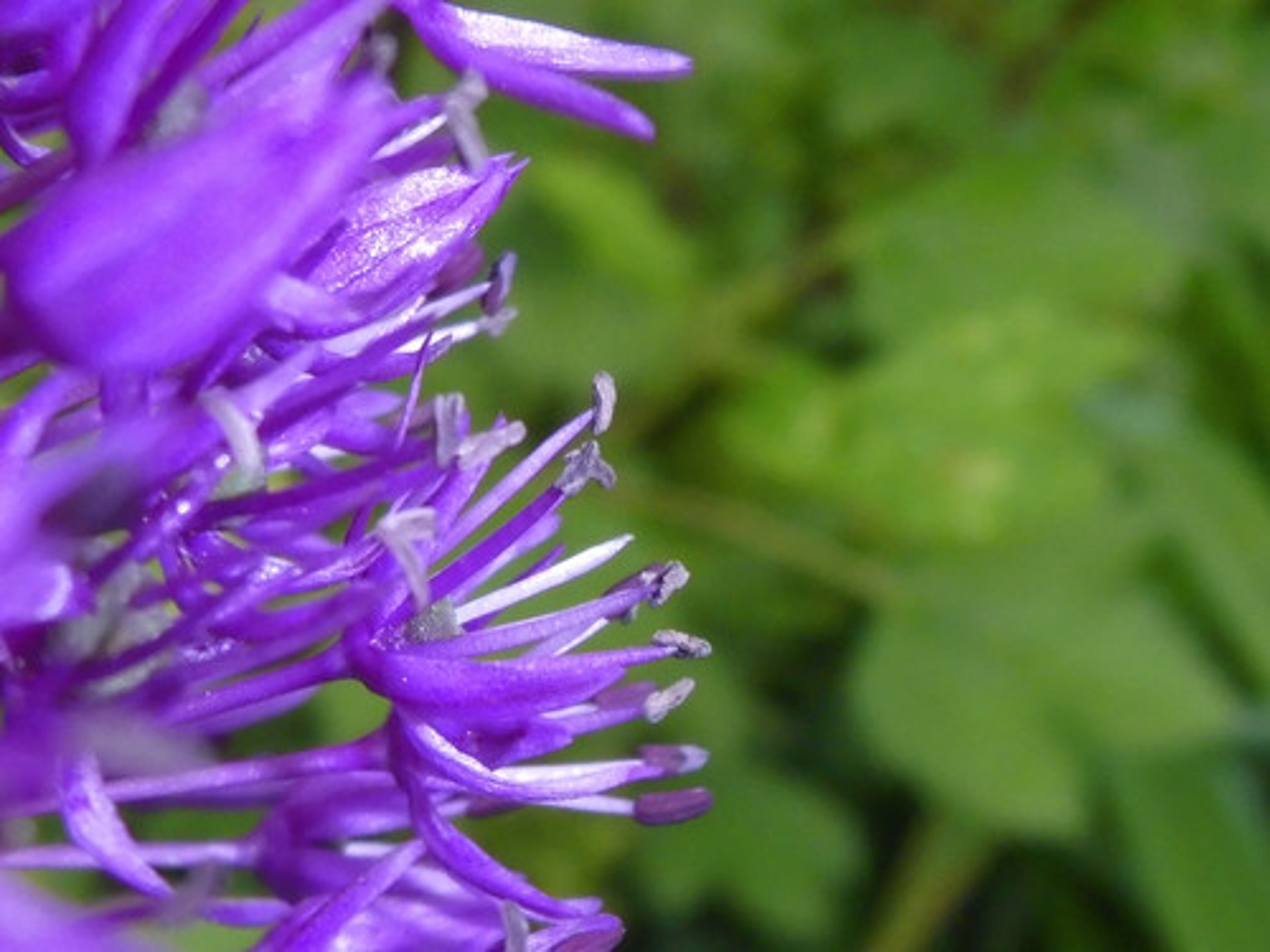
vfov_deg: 17.6
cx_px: 635
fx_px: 3082
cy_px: 476
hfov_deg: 23.3
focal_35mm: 84
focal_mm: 4.9
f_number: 10
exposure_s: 1/60
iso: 80
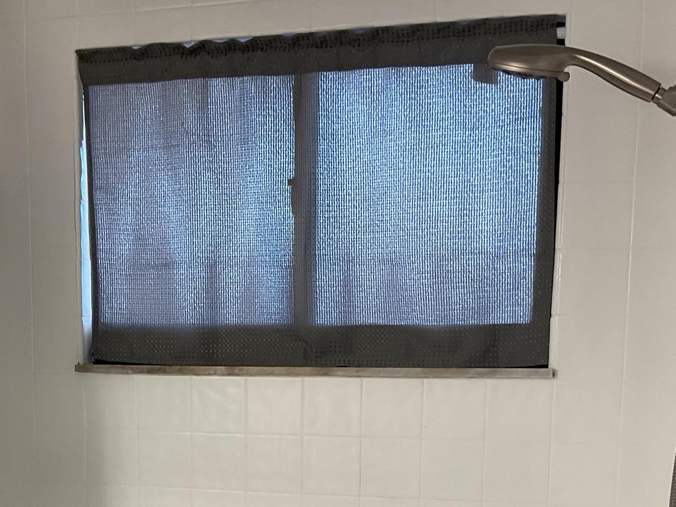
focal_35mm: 57
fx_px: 1113
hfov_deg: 33.4
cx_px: 216
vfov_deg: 24.8
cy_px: 473
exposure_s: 1/60
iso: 40
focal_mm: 3
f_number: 1.8
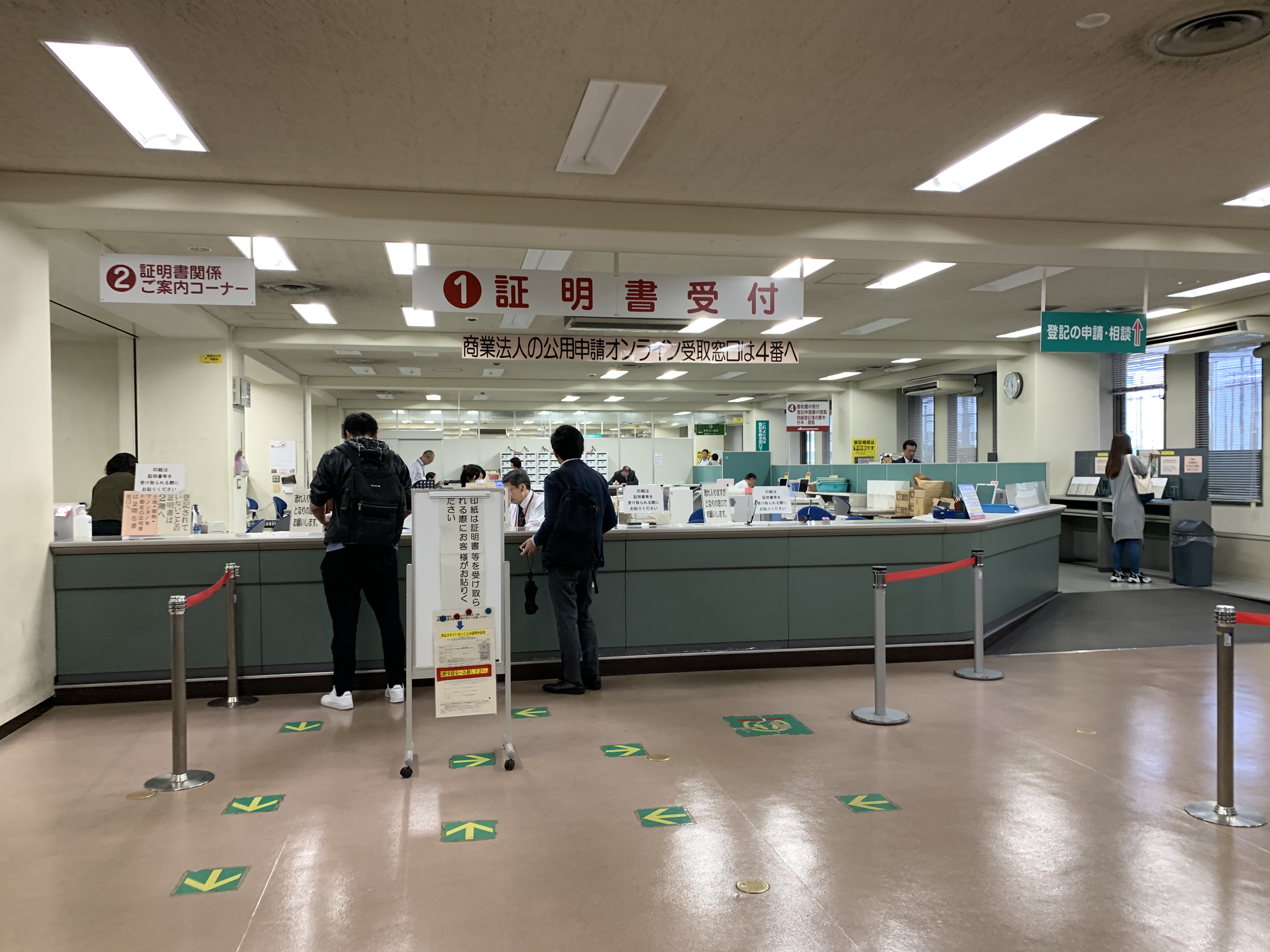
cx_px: 635
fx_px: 954
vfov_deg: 53.1
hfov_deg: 67.3
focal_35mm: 26
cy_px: 476
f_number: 1.8
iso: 125
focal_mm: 4.25
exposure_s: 1/60
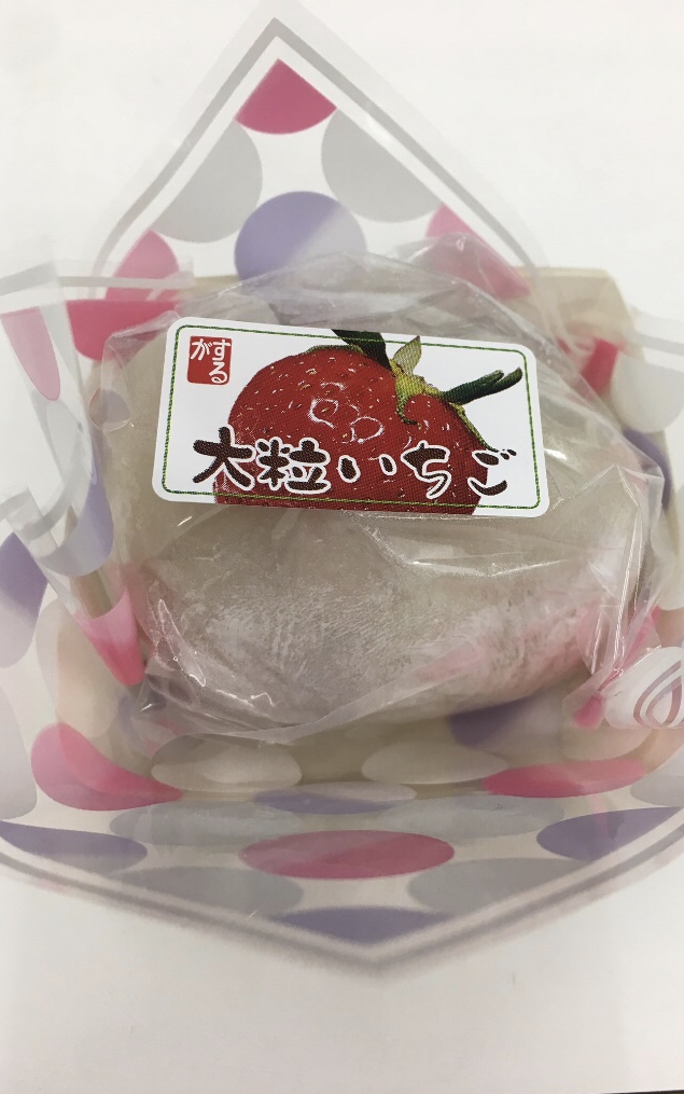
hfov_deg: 40.6
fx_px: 924
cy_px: 549
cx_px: 376
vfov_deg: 61.2
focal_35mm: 31
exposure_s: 1/33
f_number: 2.2
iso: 32
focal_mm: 4.15
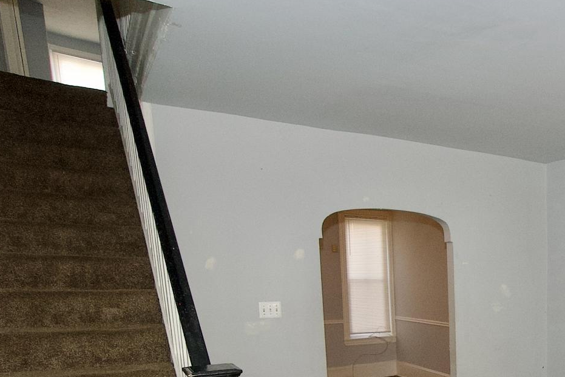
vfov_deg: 35.6
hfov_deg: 49.7
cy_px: 388
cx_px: 527
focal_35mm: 33
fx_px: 518
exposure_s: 1/60
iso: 1250
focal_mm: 10
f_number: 7.1
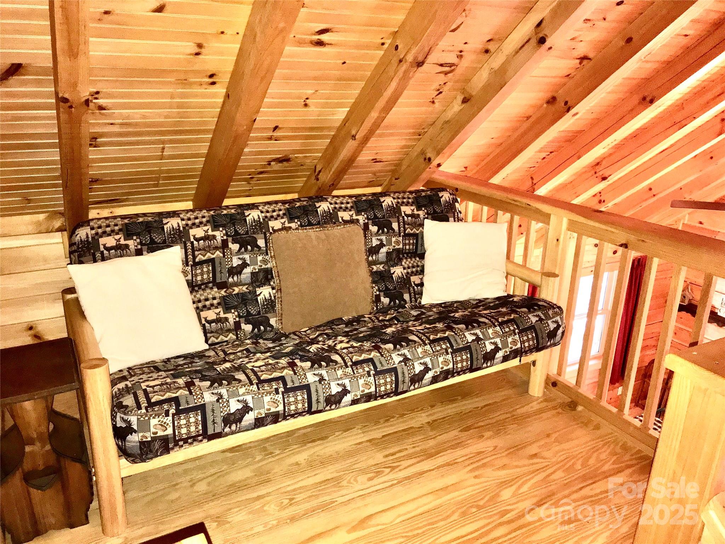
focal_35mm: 28
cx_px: 362
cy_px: 272
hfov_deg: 63.4
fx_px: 586
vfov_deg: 49.7
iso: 100
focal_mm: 3.99
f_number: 1.8
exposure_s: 1/16
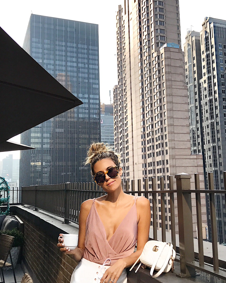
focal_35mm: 41
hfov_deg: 36.3
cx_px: 142
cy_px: 130
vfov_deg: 44.8
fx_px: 343
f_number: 1.8
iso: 20
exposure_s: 1/1277
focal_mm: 3.99
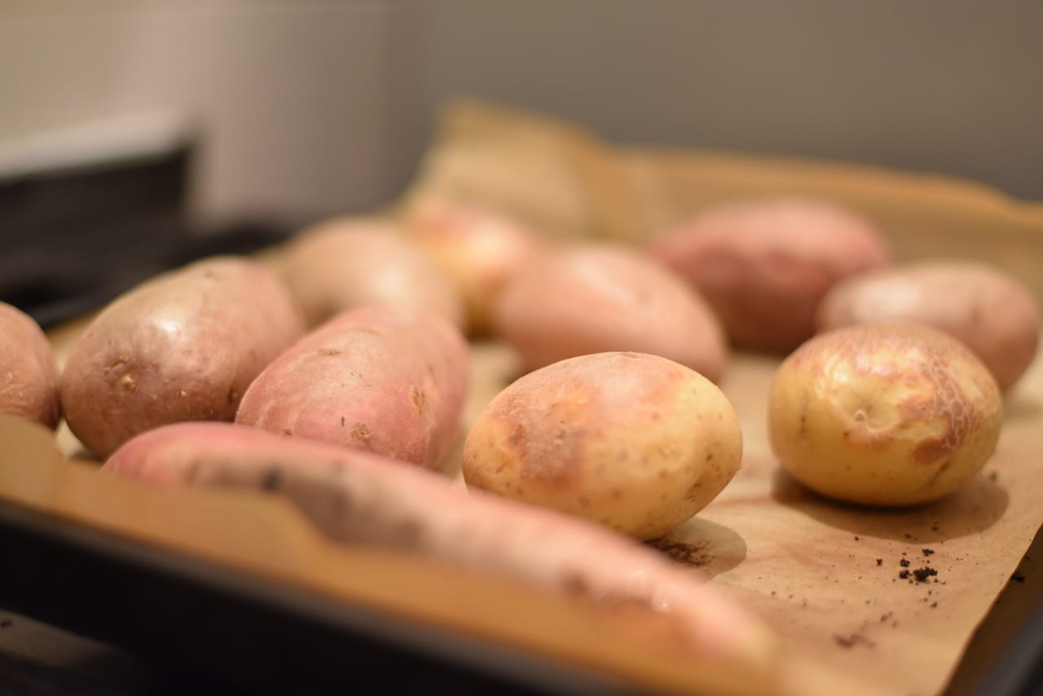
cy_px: 348
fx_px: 1449
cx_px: 522
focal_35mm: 50
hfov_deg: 39.6
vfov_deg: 27.0
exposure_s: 1/60
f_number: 1.8
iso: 1250
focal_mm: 50
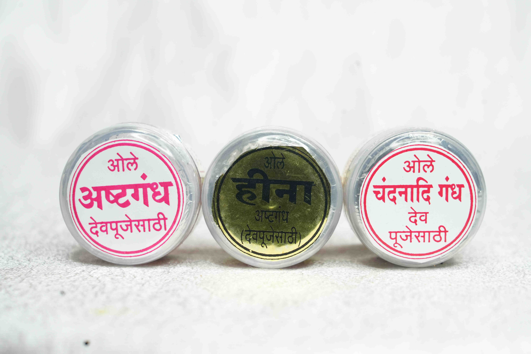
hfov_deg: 19.5
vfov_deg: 13.0
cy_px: 177
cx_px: 266
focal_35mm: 105
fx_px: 1549
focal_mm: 105
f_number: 9
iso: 1600
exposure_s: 1/125
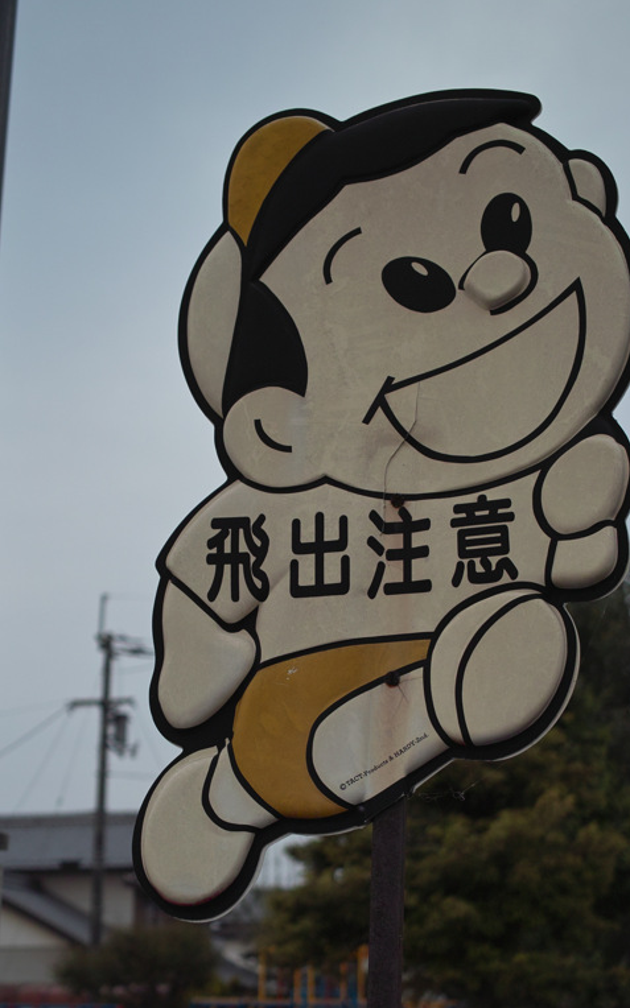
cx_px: 366
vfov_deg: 36.1
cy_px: 621
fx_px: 1540
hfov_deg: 23.1
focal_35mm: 56
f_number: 2.8
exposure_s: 1/640
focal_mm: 24.2
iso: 100
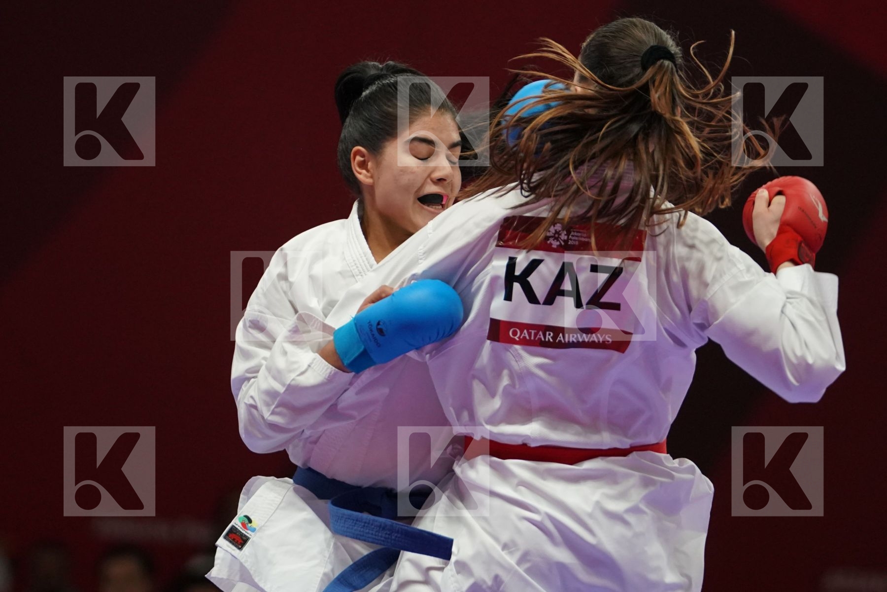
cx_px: 444
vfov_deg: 3.6
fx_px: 9535
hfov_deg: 5.3
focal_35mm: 387
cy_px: 296
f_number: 4
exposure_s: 1/1000
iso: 3200
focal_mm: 258
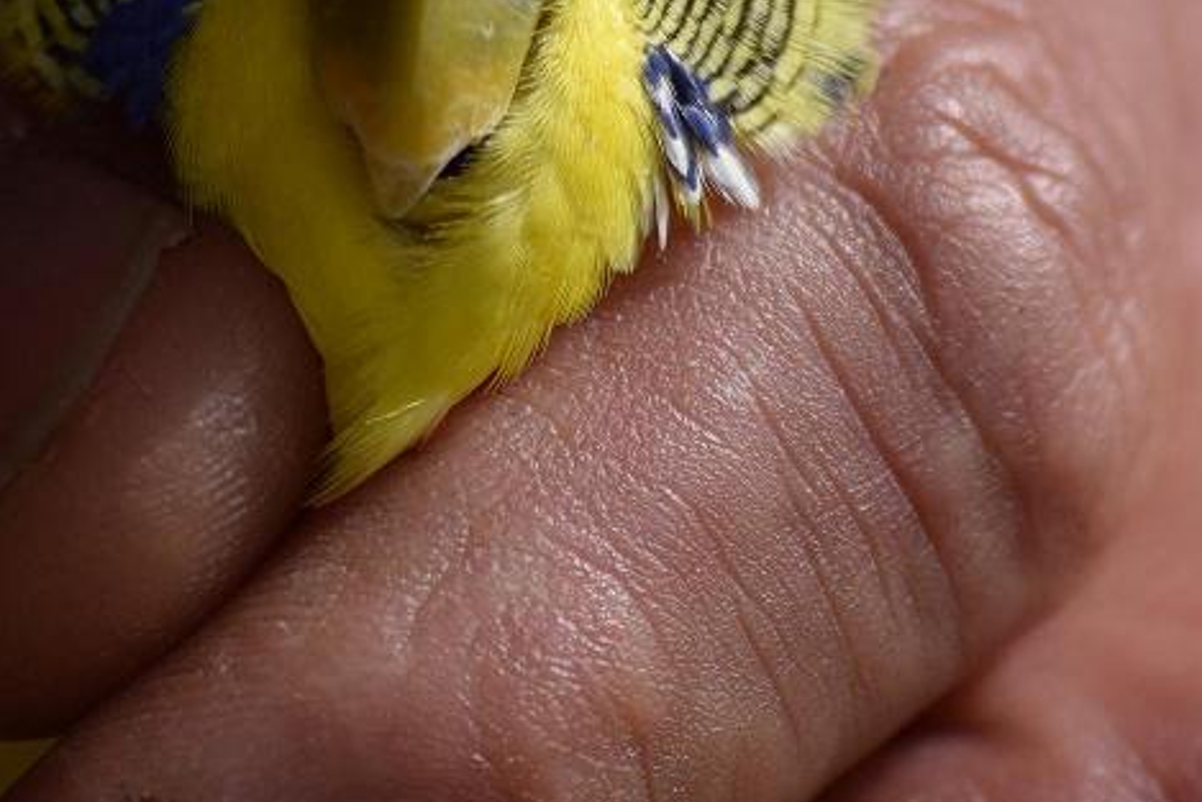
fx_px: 23077
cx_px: 561
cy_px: 20
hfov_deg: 3.0
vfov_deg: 2.0
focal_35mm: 691
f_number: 5.6
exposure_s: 1/1250
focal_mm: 200
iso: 400
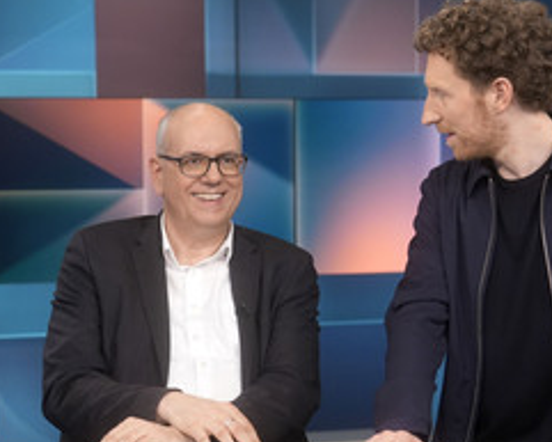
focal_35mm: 79
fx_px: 1291
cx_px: 196
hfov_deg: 24.0
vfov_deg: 19.4
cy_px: 284
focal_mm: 30
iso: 640
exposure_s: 1/125
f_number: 2.2
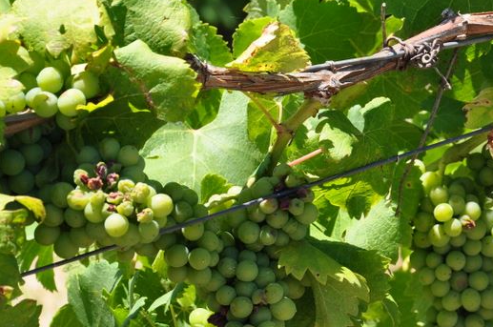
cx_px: 442
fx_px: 4266
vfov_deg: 4.4
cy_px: 270
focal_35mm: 312
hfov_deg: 6.6
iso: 200
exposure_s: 1/200
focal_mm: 105
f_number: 10
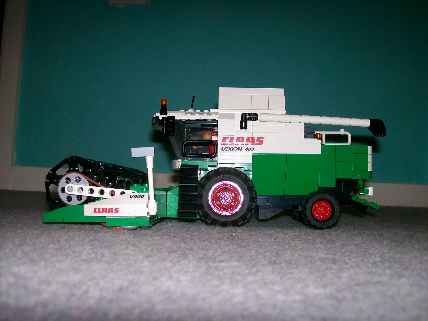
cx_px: 214
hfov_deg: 51.4
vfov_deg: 39.7
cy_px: 160
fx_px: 445
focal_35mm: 36
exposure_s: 1/64
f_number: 2.7
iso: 80
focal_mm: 6
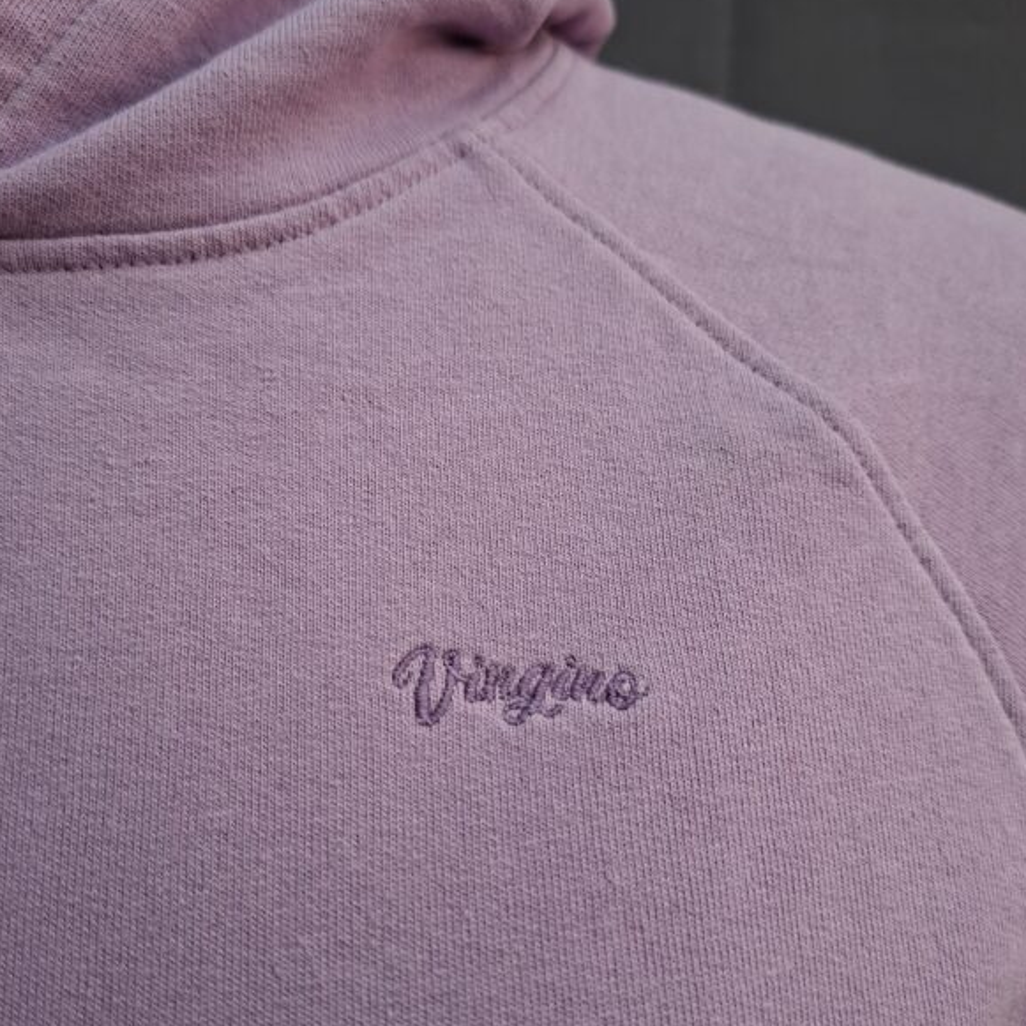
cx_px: 517
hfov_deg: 57.3
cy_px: 581
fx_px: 939
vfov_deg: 57.1
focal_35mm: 28
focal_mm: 5.54
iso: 64
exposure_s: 1/100
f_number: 1.8
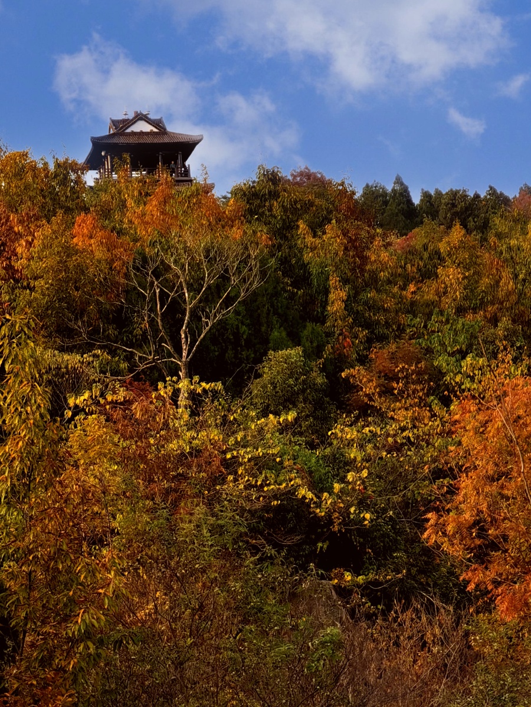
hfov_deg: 10.0
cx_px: 266
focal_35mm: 148
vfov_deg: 13.3
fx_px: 3027
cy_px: 354
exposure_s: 1/476
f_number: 2.4
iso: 50
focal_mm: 7.48
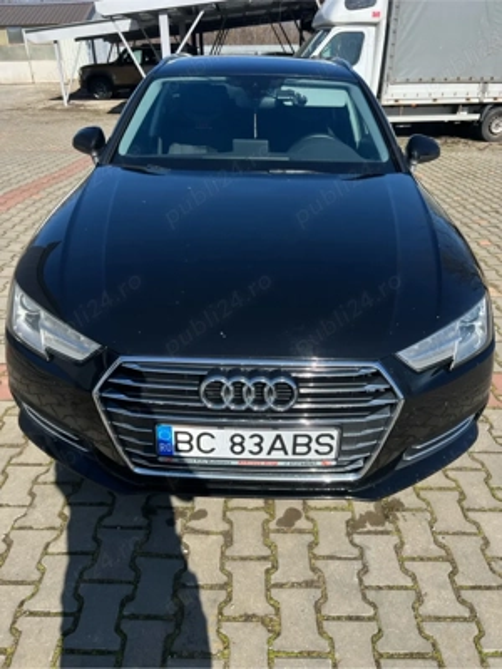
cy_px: 334
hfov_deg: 53.1
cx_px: 251
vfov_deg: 67.3
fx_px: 503
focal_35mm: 26
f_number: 1.5
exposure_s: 1/3460
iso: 50
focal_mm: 5.7
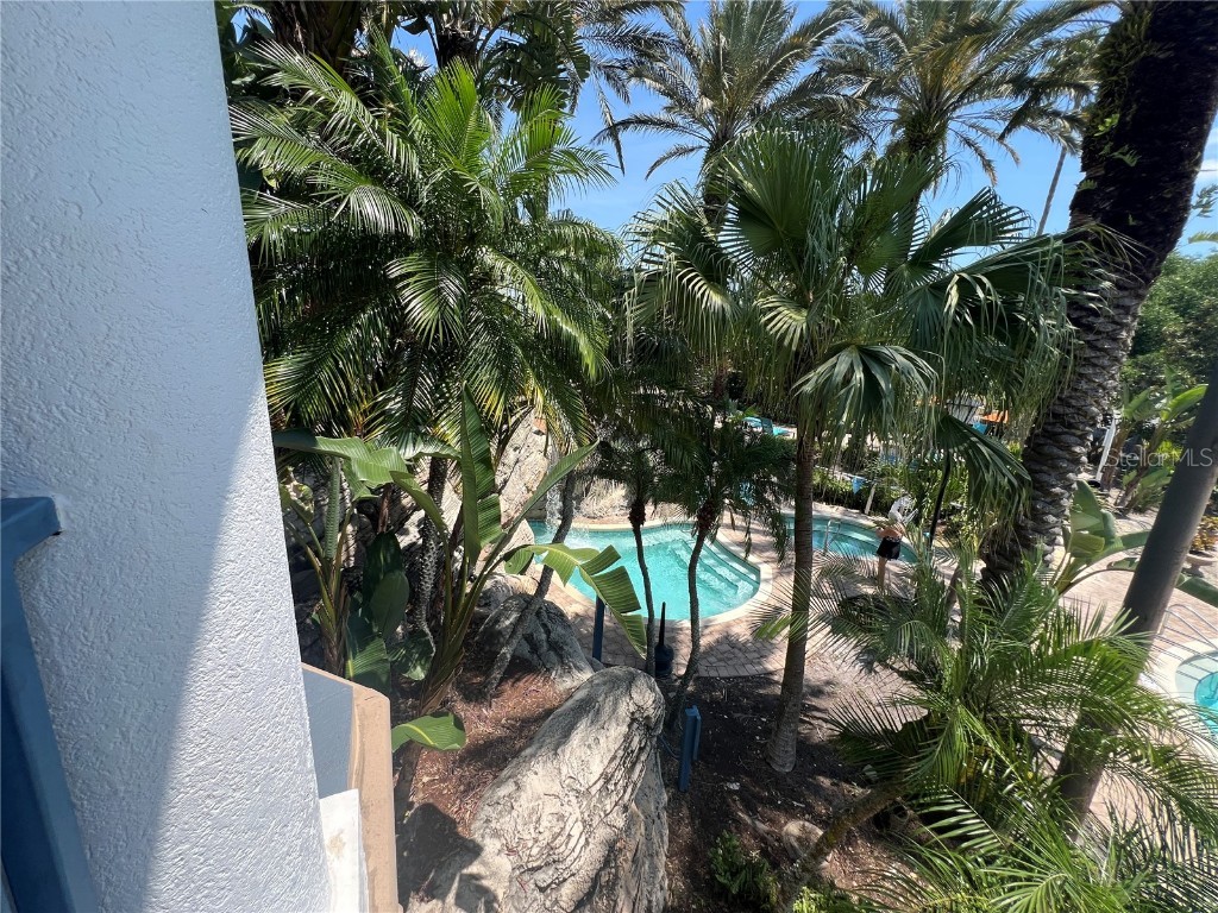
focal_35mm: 13
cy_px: 456
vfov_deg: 89.9
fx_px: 457
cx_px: 609
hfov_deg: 106.2
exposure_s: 1/861
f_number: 1.8
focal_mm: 1.57
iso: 32
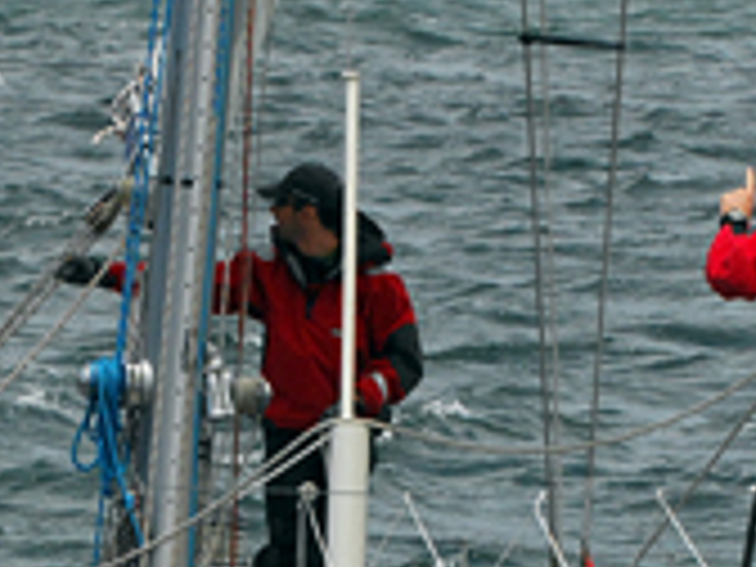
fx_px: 13453
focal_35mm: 616
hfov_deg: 3.2
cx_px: 274
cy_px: 623
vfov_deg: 2.4
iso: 400
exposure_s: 1/1000
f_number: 8
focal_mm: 120
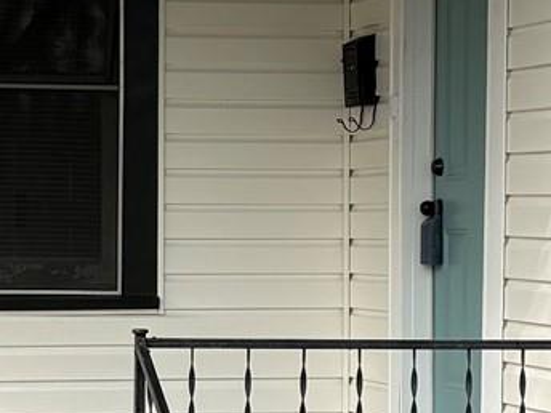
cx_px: 115
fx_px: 2467
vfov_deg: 9.6
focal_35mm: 155
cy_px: 240
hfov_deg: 12.7
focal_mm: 5.96
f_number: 1.6
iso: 50
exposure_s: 1/1901
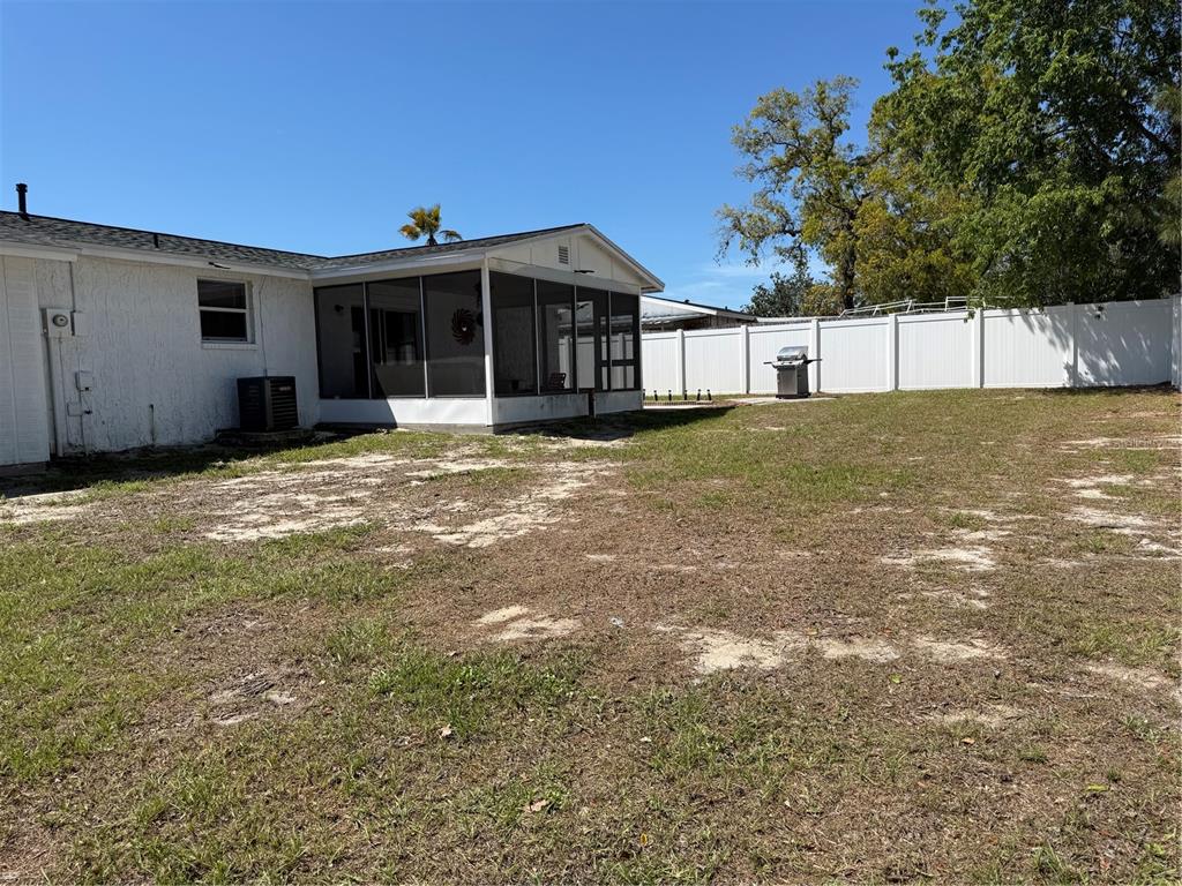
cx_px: 591
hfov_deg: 71.6
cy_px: 443
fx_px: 820
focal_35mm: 24
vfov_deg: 56.8
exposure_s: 1/5319
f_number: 1.78
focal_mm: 6.76
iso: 80
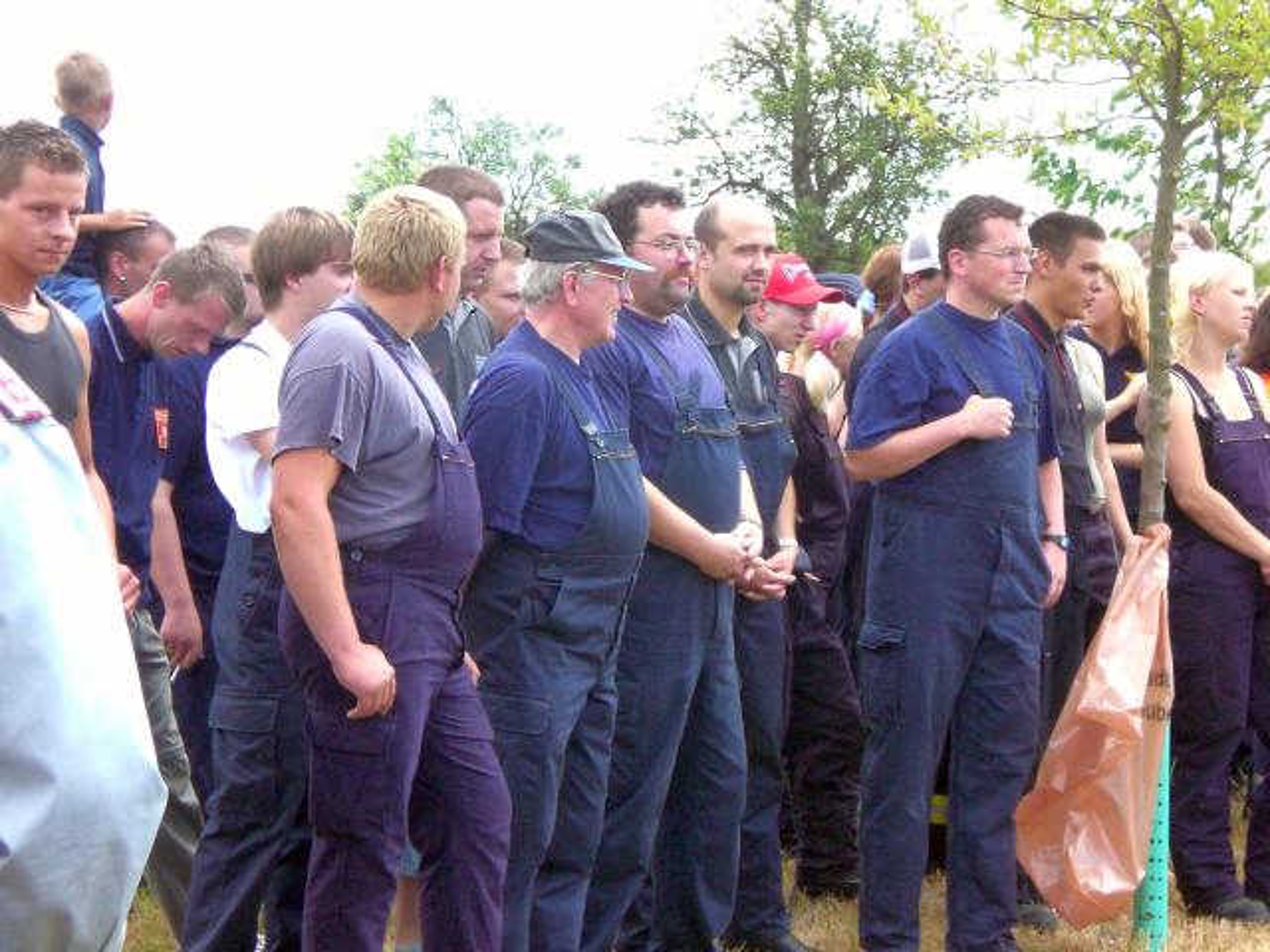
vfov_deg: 13.0
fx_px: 4182
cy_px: 476
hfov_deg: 17.3
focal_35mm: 114
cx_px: 635
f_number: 5.9
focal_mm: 18.9
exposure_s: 1/200
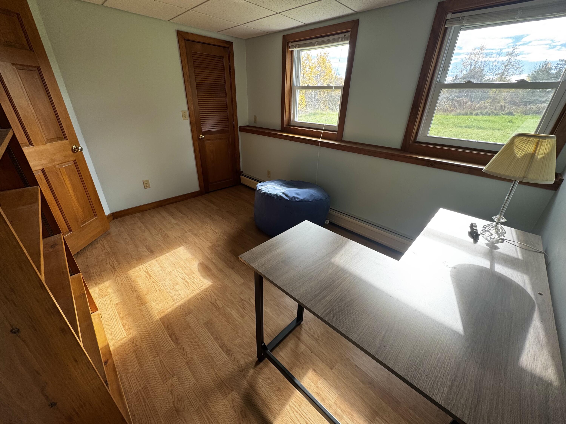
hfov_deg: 102.1
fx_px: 229
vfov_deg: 85.7
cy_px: 212
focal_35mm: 14
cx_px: 283
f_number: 2.2
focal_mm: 2.22
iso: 50
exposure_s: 1/99
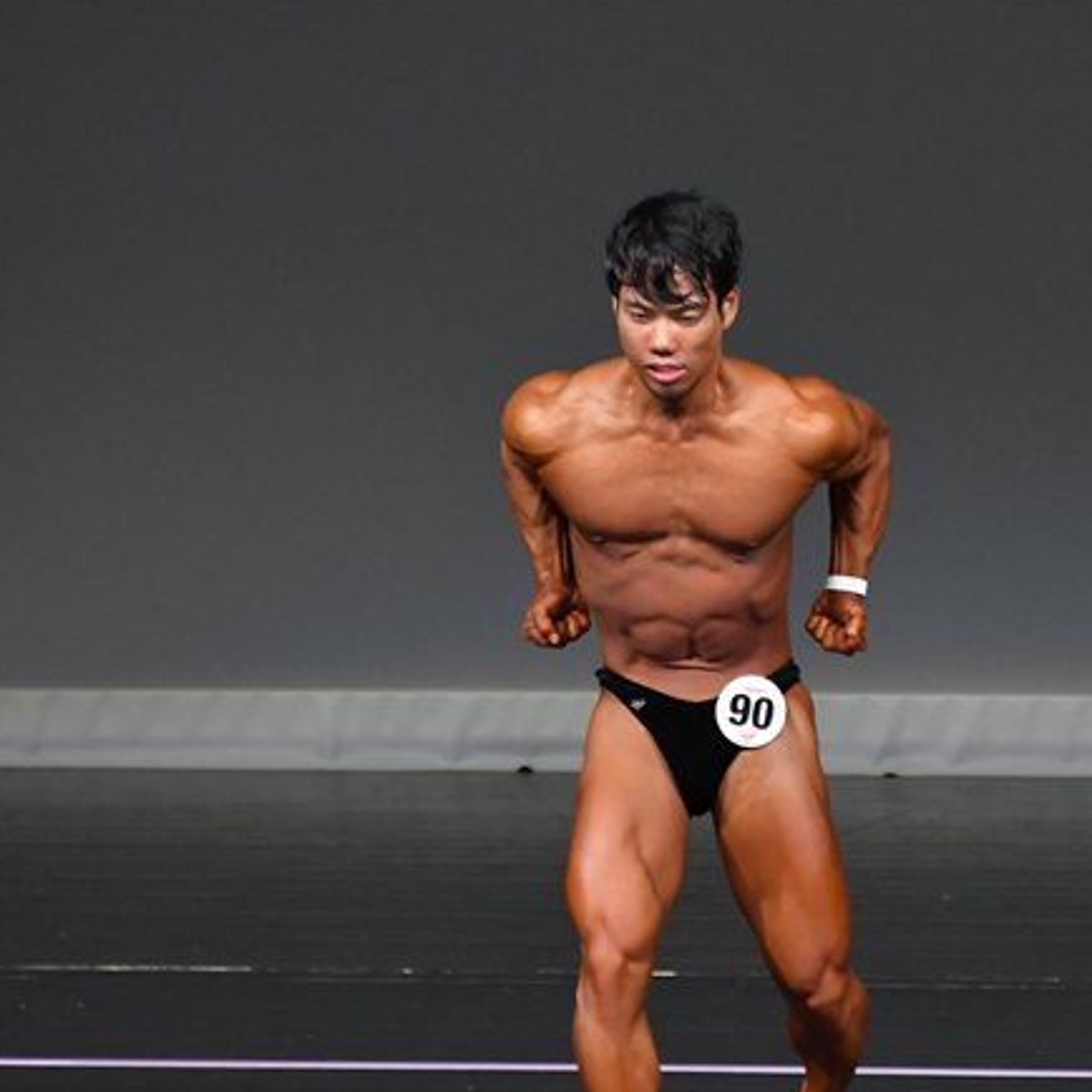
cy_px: 637
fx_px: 24341
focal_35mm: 682
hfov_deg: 2.6
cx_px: 698
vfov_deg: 2.6
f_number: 5.6
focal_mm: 300
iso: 4000
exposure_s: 1/400
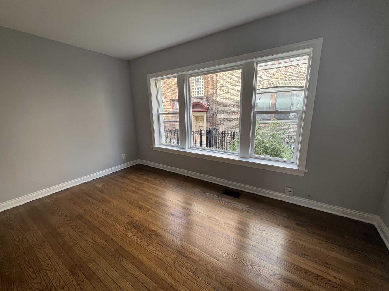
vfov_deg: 85.7
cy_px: 146
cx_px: 194
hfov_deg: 102.1
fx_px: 157
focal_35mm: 14
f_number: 2.2
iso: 50
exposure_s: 1/99
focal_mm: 2.22
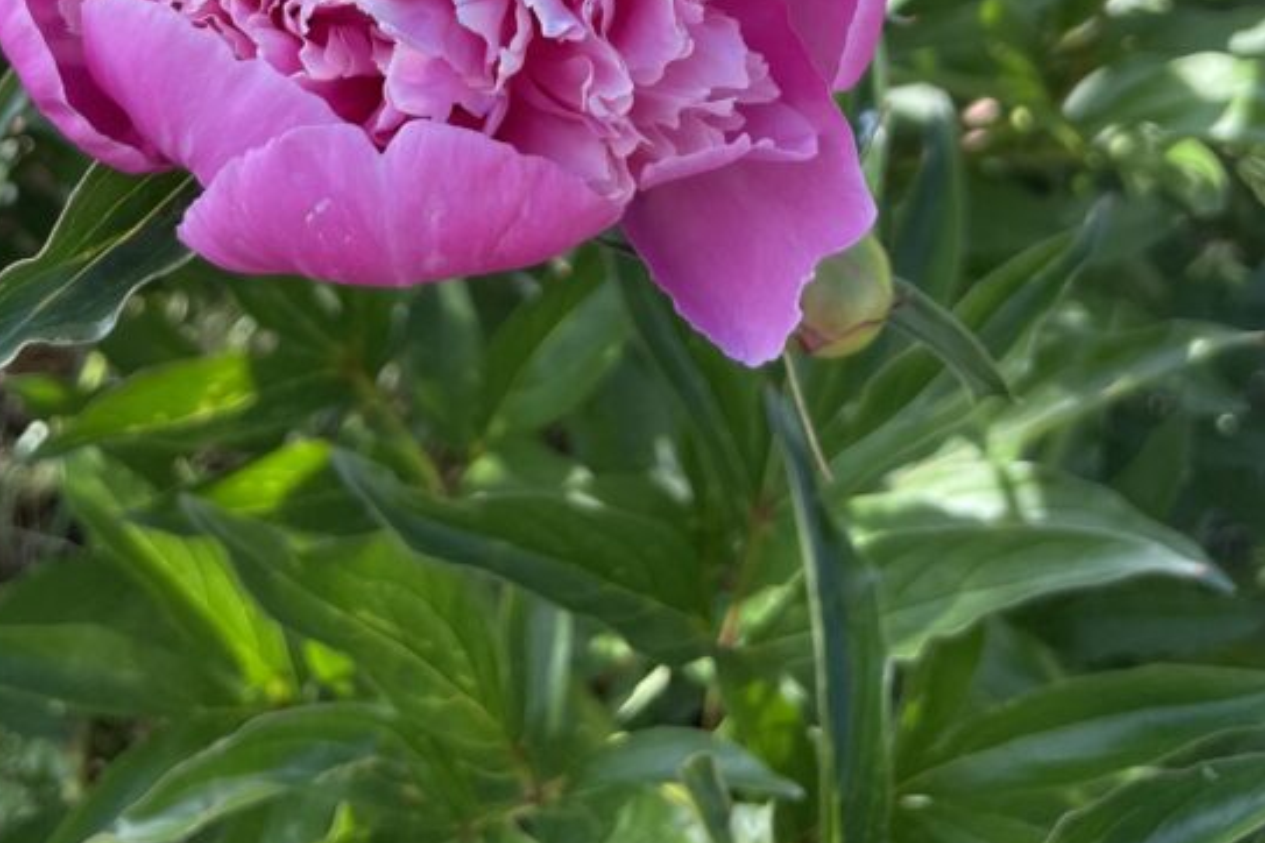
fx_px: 1792
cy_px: -275
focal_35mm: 51
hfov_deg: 38.9
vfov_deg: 23.2
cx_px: 599
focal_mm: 4.2
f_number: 1.6
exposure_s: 1/602
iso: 32
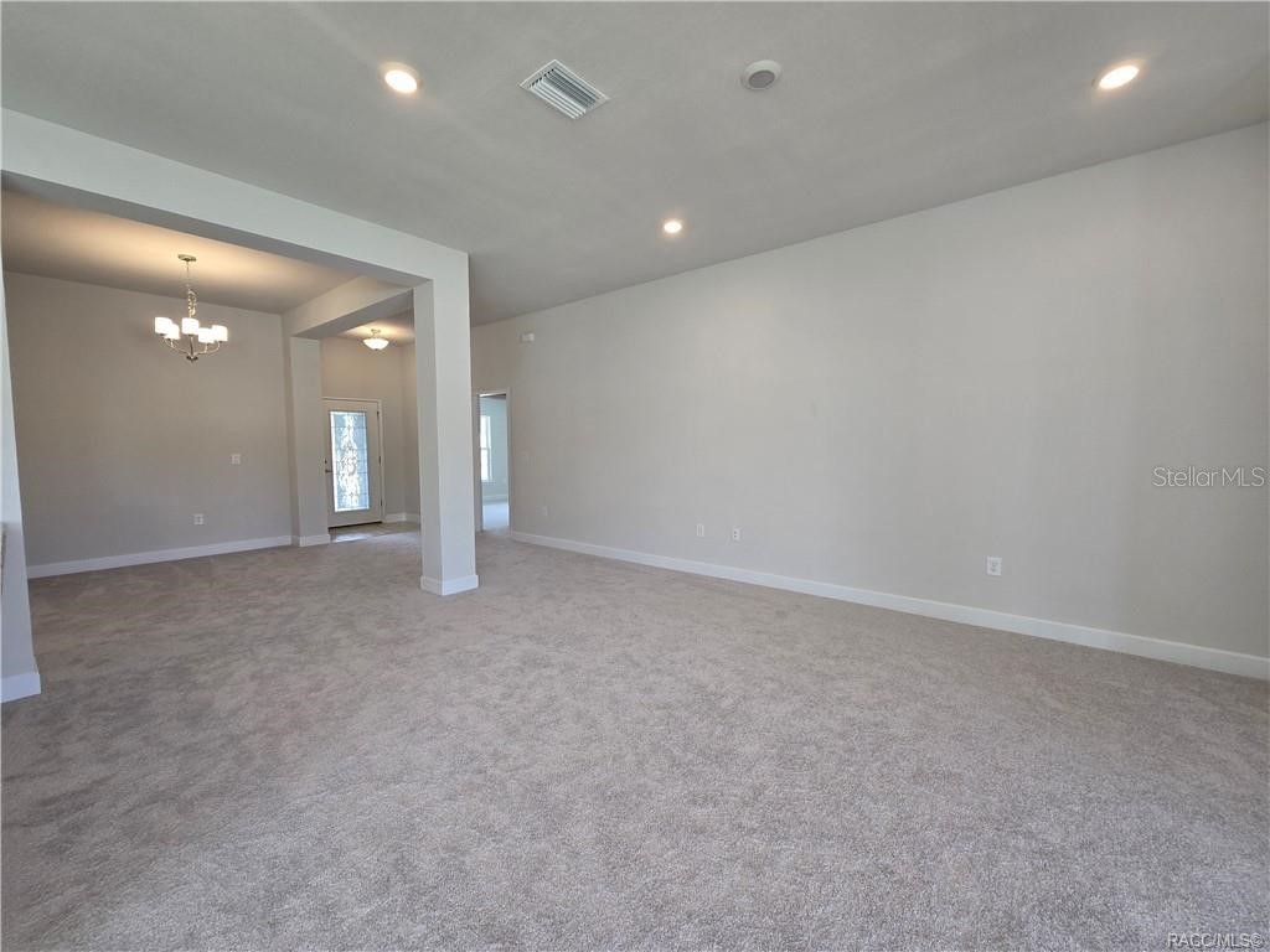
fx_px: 477
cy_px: 476
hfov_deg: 106.2
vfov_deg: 89.9
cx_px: 635
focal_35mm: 13
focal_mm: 2.2
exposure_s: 1/60
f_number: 2.2
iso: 64
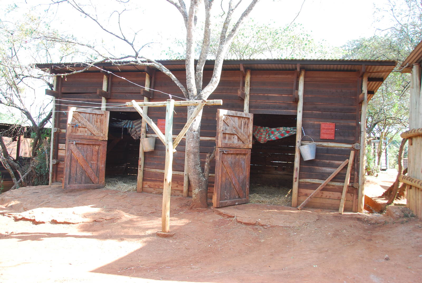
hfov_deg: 67.3
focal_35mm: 27
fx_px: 317
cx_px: 211
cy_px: 142
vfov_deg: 48.0
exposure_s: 1/80
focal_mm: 18
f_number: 5.6
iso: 200
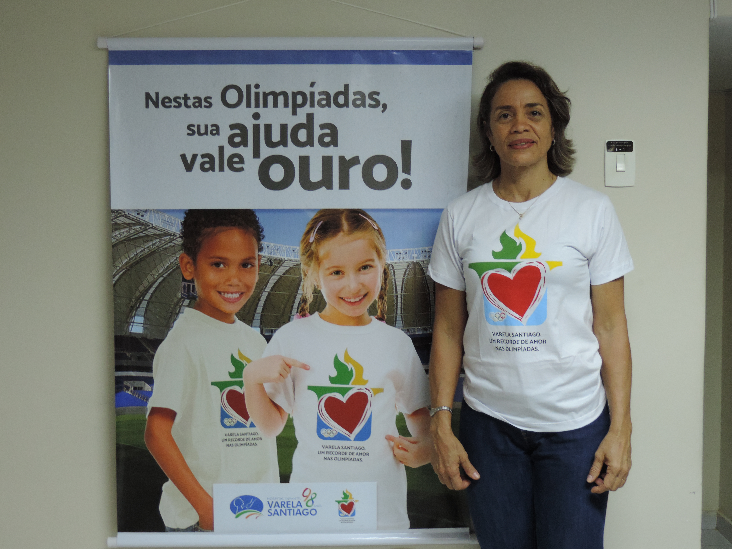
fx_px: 994
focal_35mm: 47
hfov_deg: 40.4
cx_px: 366
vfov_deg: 30.9
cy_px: 274
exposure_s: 1/20
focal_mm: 8.3
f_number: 3.5
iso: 400
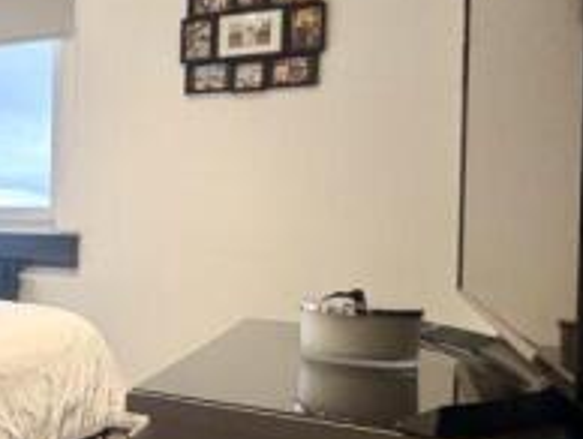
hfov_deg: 37.8
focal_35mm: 42
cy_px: 227
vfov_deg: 34.4
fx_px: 708
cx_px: -50
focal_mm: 2.22
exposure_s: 1/50
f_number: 2.2
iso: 200
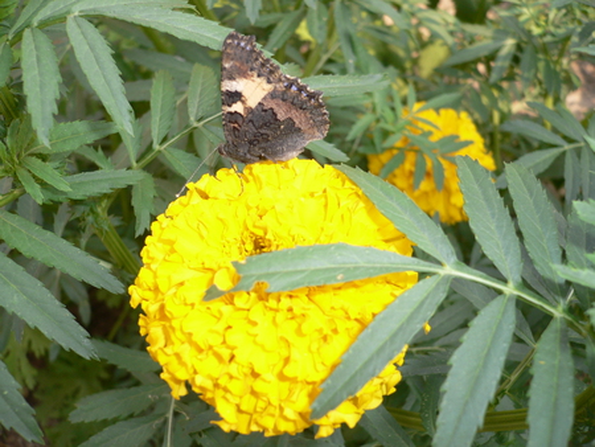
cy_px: 224
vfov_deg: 40.7
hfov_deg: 52.6
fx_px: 602
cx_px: 298
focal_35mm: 35
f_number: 2.8
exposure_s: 1/250
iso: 80
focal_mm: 5.8
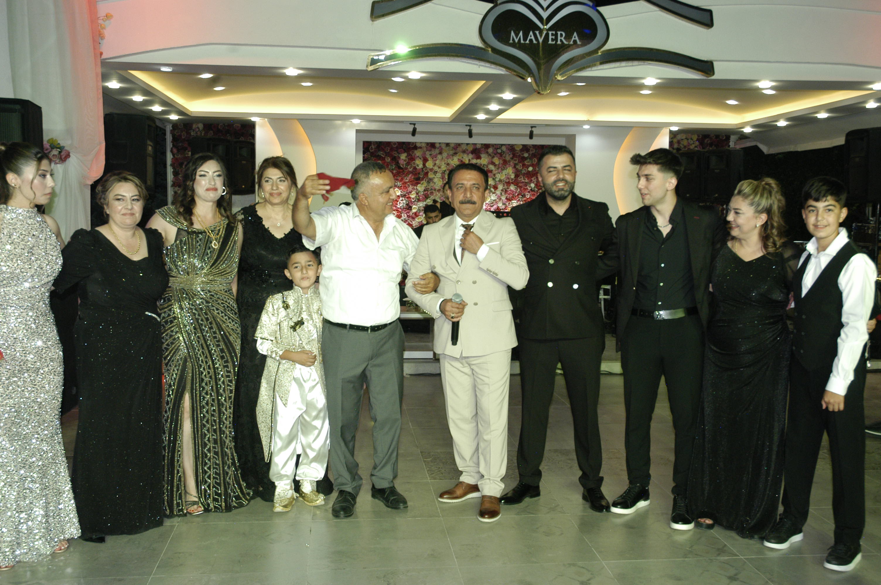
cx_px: 440
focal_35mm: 38
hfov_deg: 51.3
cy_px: 292
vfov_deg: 35.4
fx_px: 917
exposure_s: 1/60
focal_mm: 25
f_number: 5
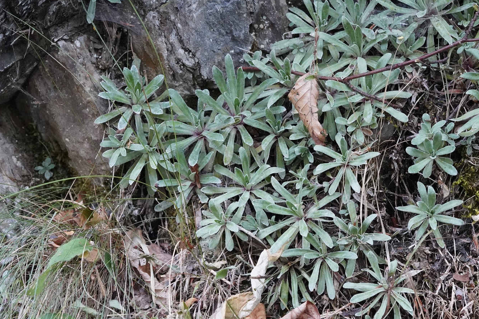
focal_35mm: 122
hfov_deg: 16.7
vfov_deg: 11.2
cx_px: 321
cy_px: 197
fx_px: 1623
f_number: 8
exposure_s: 1/320
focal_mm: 90
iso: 12800
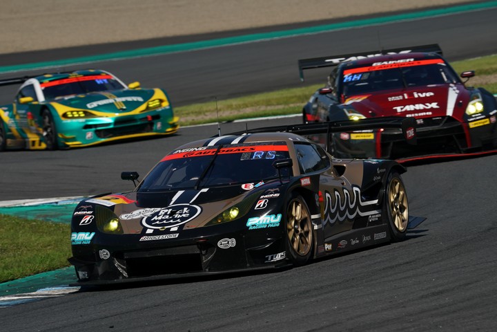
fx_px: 5356
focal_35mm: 388
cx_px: 248
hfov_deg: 5.3
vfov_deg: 3.5
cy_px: 166
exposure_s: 1/640
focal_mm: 388
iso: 200
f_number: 11
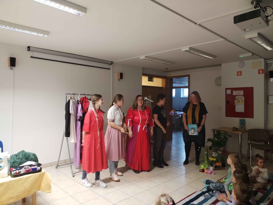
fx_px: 205
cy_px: 102
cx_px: 136
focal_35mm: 26
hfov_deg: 67.3
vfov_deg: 53.1
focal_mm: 4.75
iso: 700
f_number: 1.8
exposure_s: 1/25
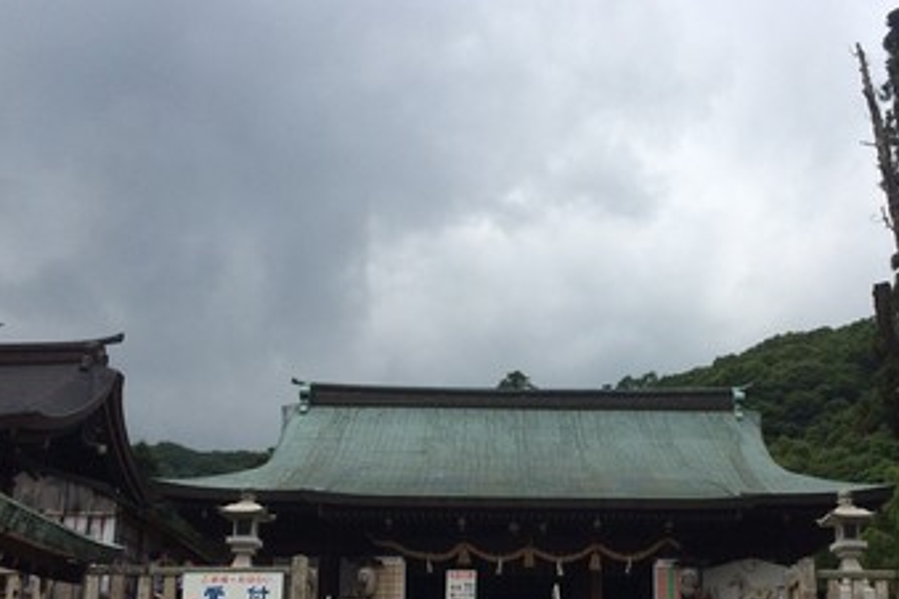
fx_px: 1149
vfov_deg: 28.8
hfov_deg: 42.5
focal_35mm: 46
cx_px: 557
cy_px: 455
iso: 40
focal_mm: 4.12
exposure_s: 1/3425
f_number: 2.2
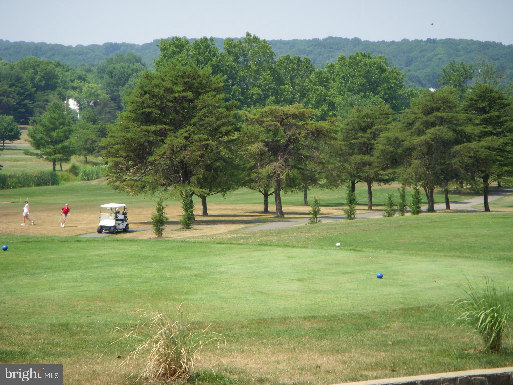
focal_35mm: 114
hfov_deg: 17.3
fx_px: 1689
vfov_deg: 13.0
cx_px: 256
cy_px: 192
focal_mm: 18.9
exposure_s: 1/400
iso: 100
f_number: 4.2
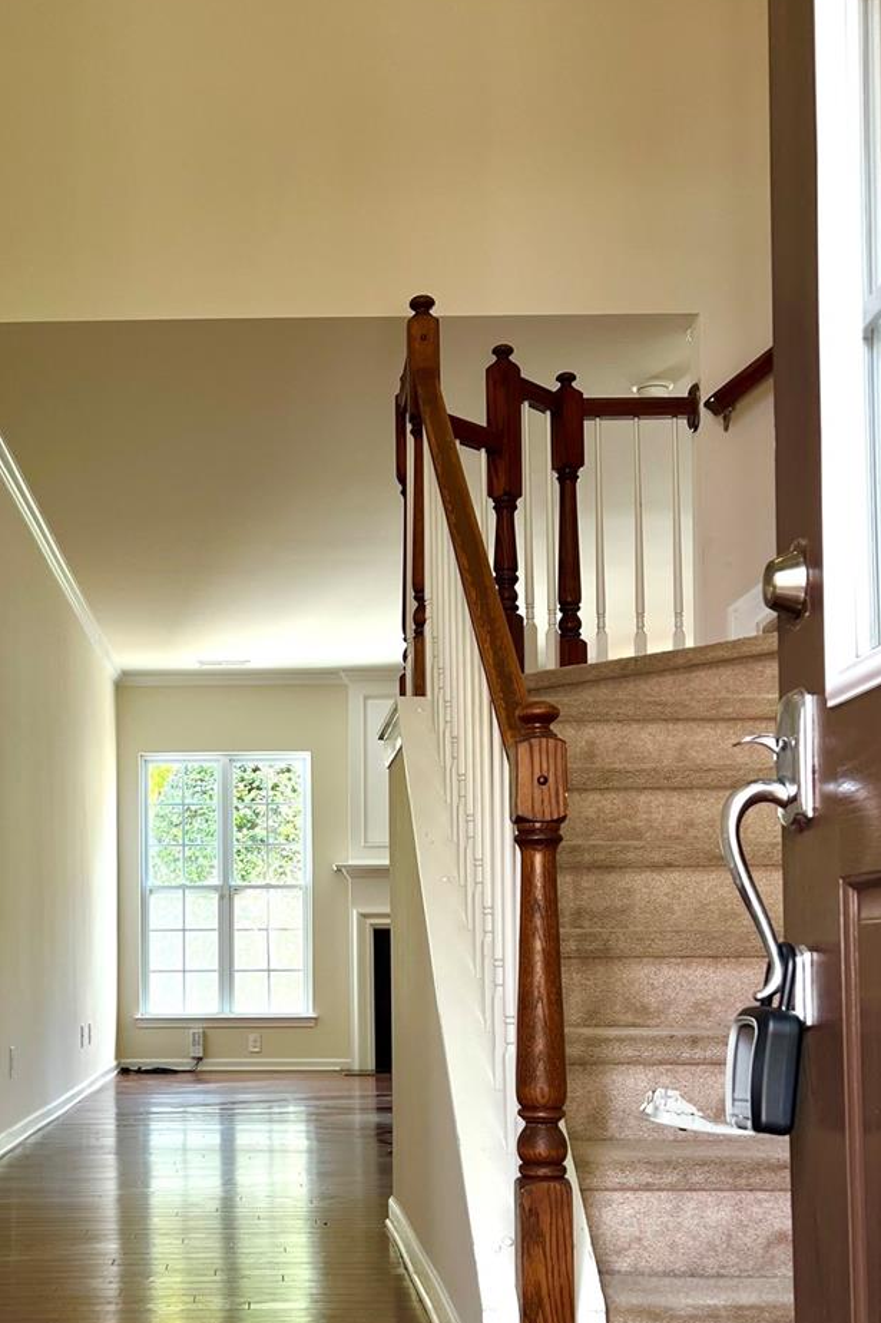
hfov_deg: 29.5
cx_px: 251
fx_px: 1652
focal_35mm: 45
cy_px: 897
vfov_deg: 42.9
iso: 40
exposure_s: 1/121
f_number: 1.5
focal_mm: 5.7
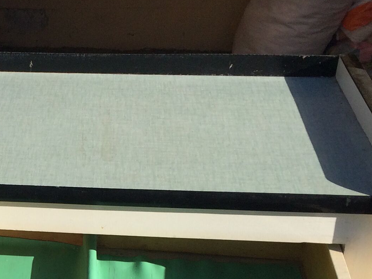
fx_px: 967
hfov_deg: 20.2
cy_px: 303
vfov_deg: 16.0
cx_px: -94
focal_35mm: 90
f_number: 2.2
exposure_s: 1/3165
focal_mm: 4.15
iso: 32
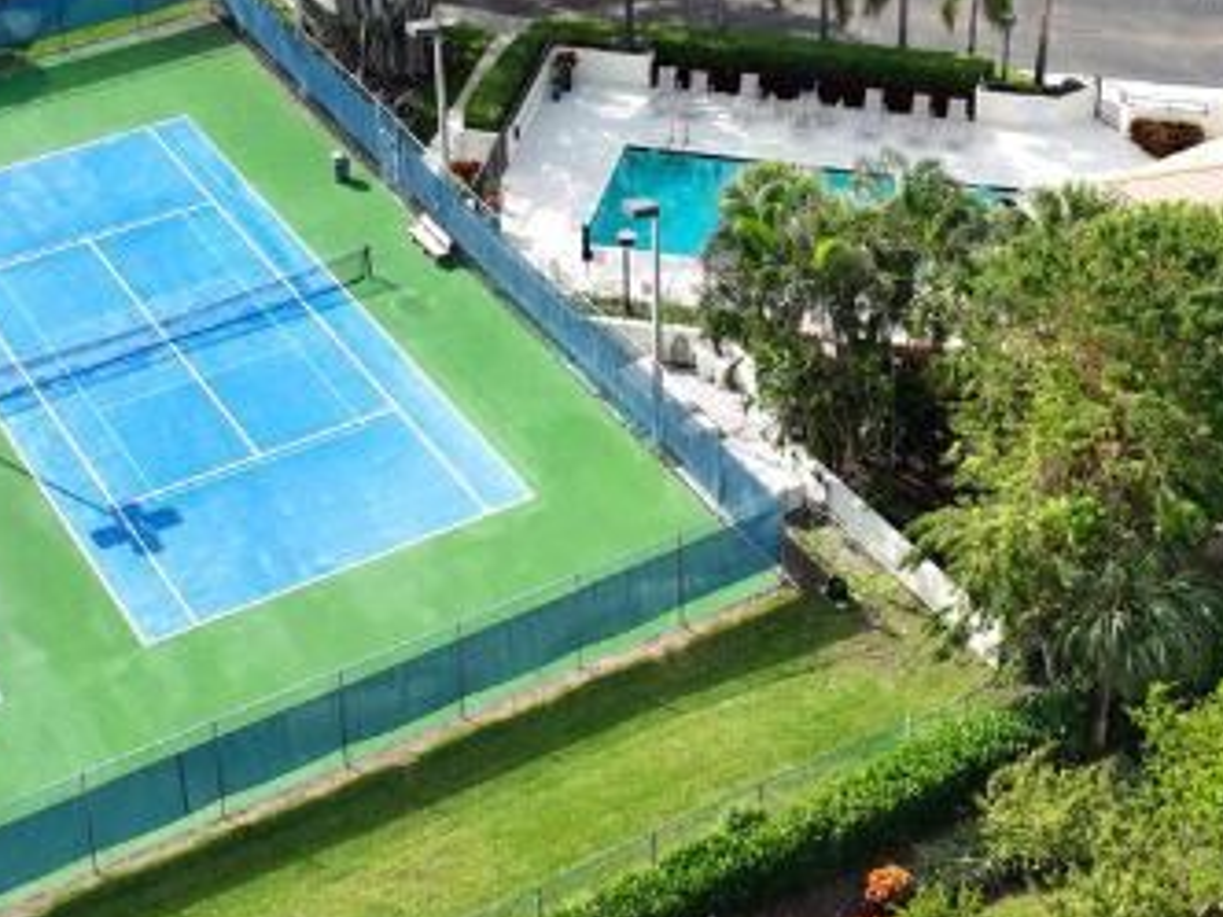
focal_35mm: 74
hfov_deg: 26.3
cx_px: 661
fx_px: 2614
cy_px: 44
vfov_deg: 19.4
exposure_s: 1/800
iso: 110
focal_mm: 12.29
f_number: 2.8
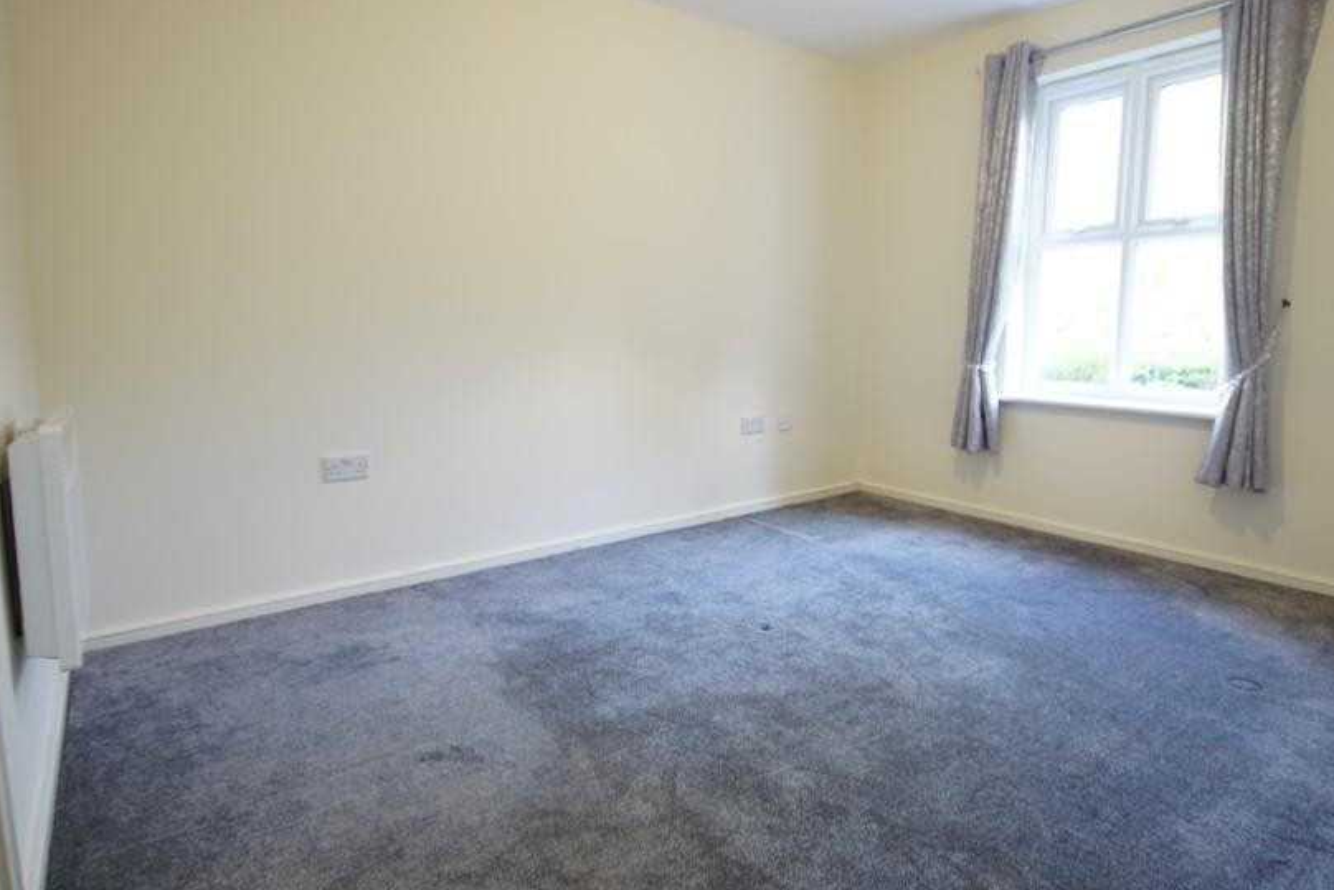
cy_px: 400
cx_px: 700
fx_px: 704
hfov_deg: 86.8
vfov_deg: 64.4
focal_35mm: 19
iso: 100
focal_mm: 10
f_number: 5
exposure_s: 1/3
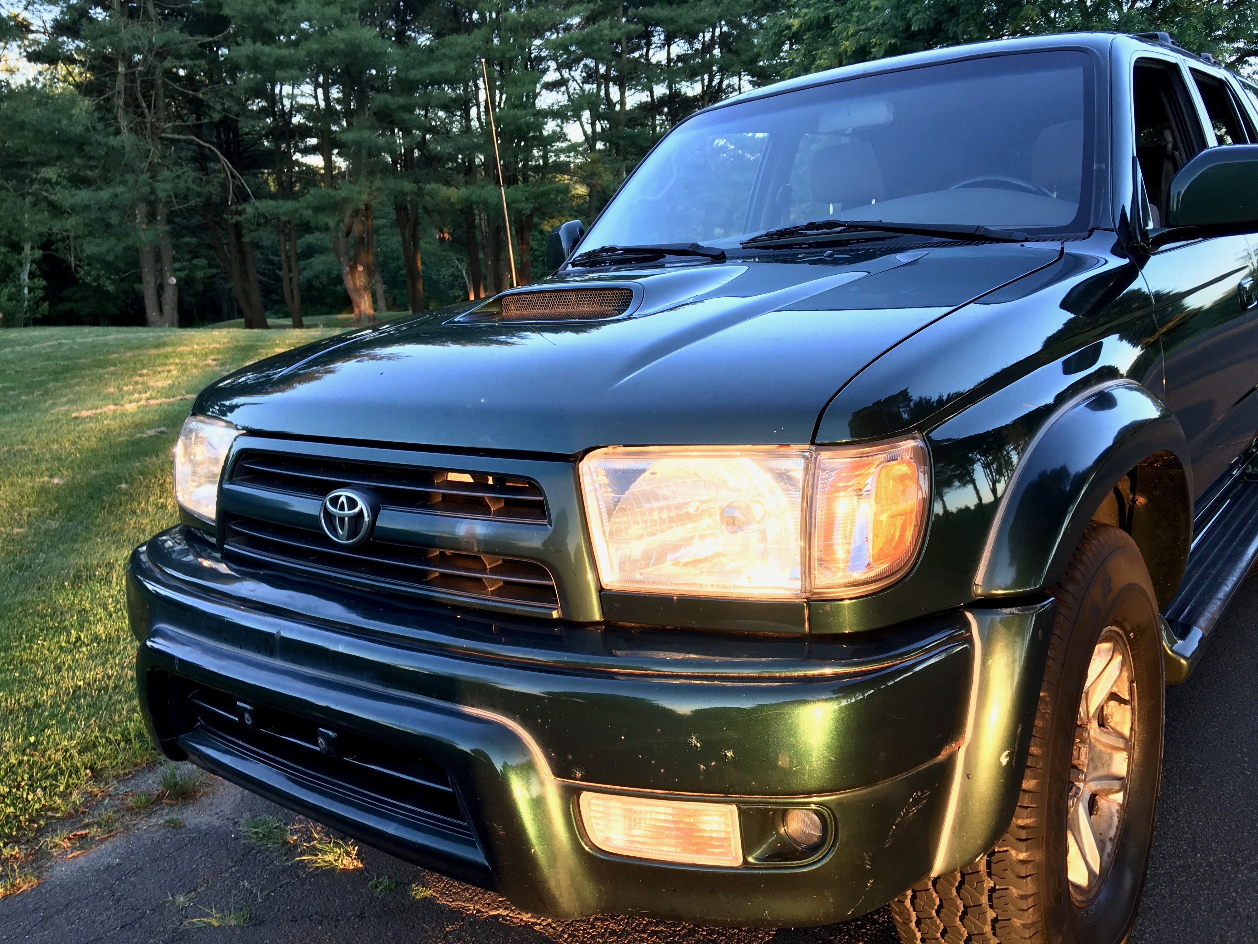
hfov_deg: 61.7
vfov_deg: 48.2
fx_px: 1054
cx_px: 629
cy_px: 472
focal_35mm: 29
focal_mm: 4.15
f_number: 2.2
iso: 32
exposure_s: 1/60
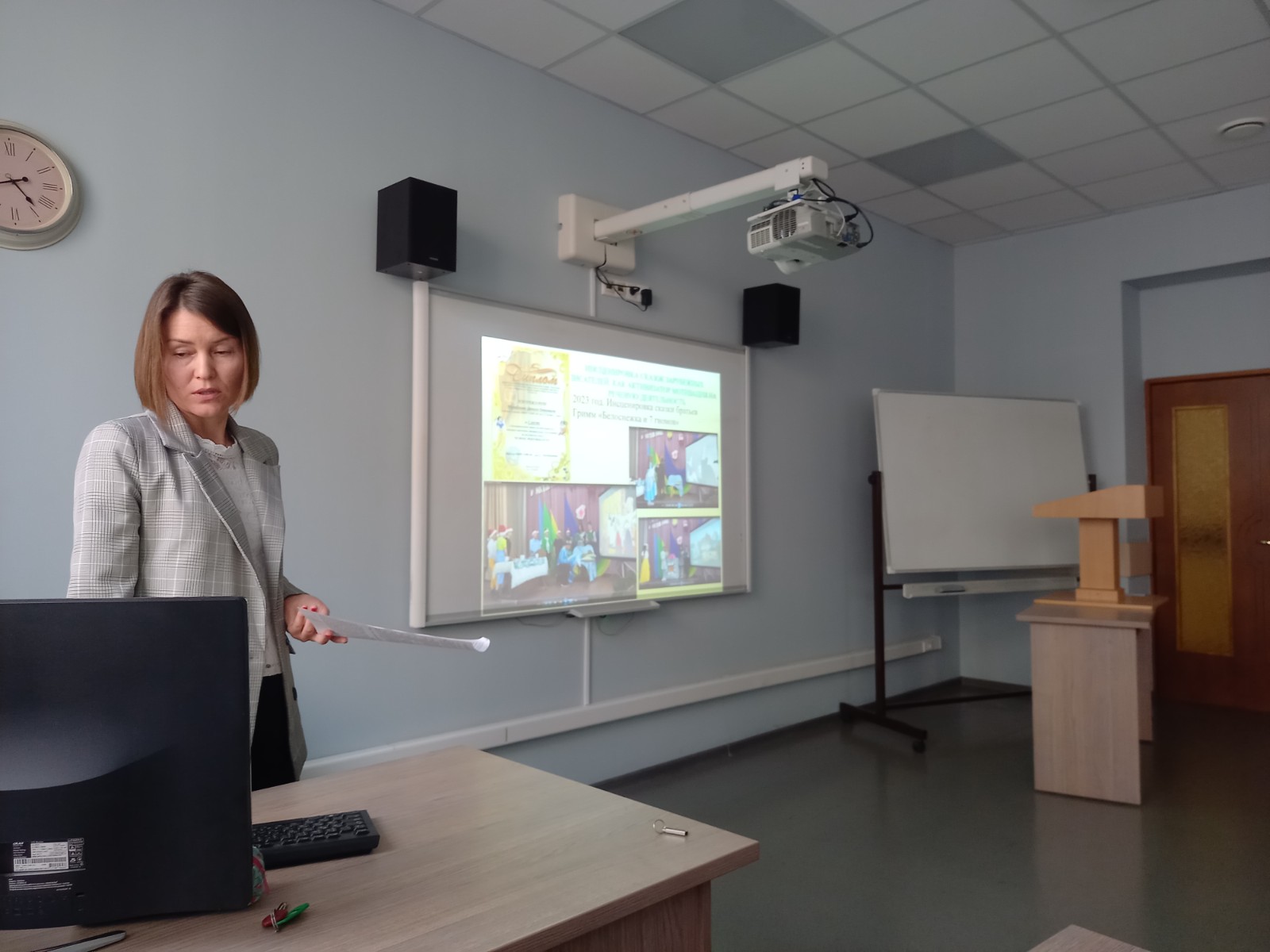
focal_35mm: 25
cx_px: 635
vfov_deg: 54.9
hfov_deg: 69.4
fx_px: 917
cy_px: 476
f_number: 2
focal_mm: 4.6
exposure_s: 1/33.3
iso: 320
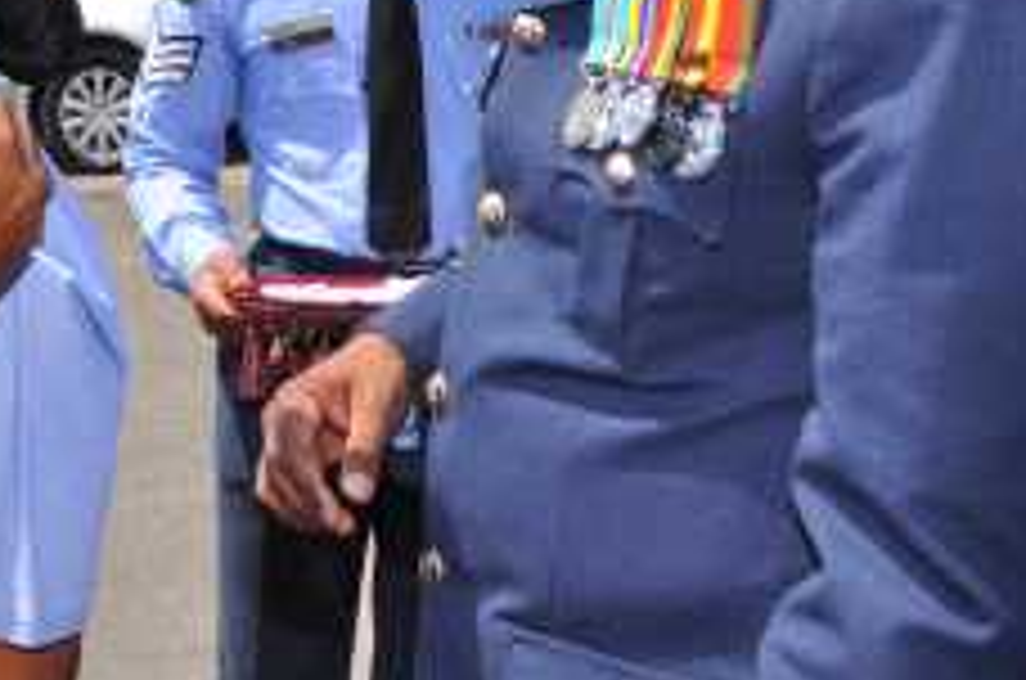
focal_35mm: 87
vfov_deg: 15.2
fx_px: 2474
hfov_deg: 21.8
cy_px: -108
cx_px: -189
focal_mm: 22
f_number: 13
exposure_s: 1/160
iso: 200
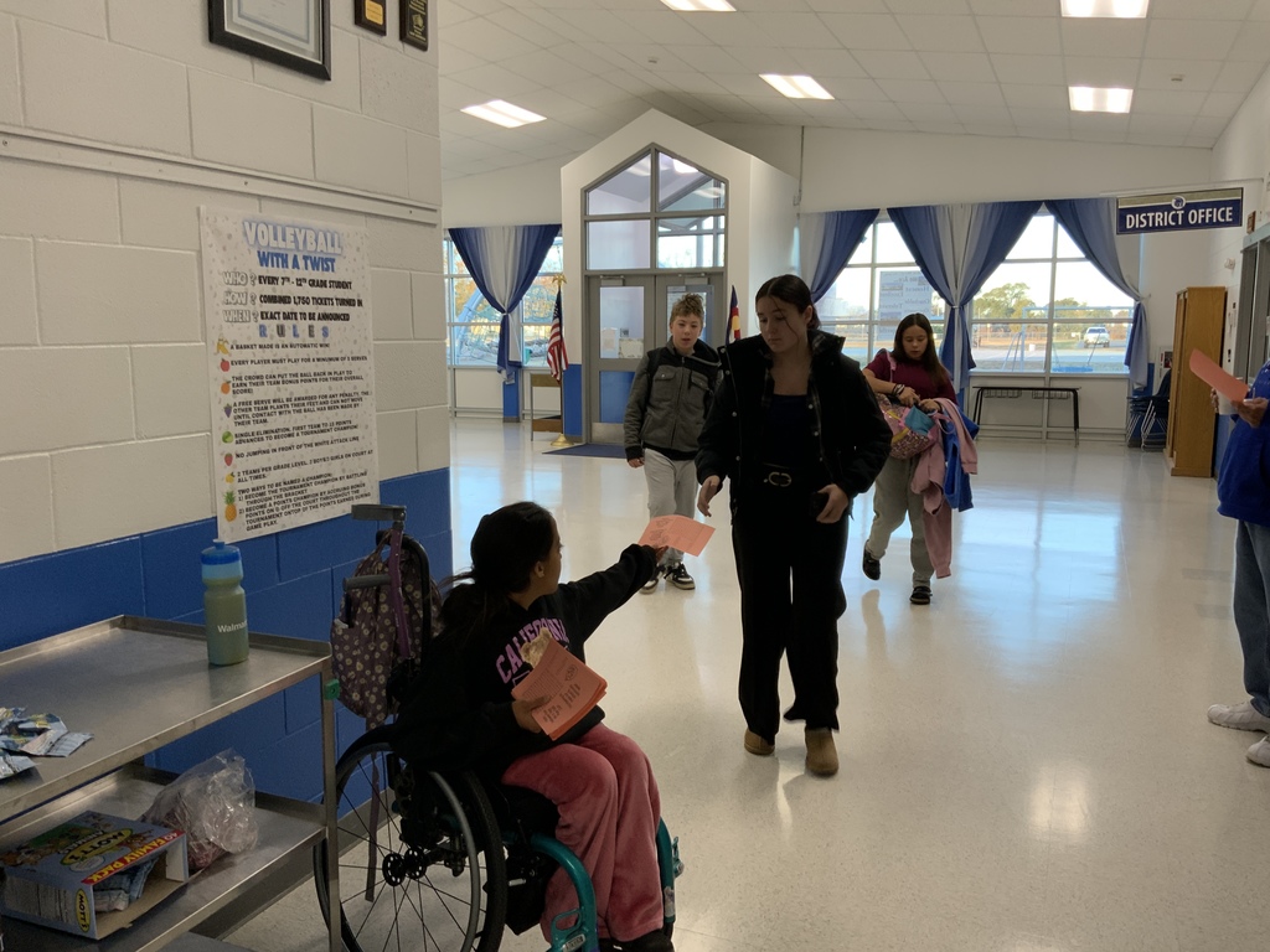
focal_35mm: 29
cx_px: 635
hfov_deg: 61.7
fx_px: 1064
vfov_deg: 48.2
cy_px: 476
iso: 50
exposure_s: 1/60
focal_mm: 3
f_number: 1.8
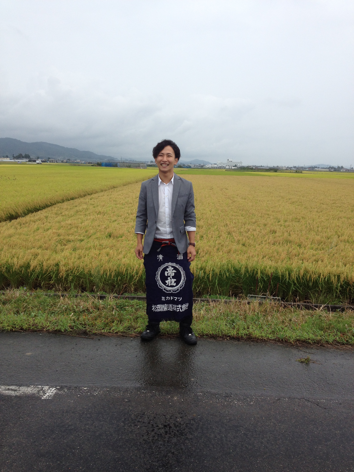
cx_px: 177
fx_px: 477
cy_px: 236
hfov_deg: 40.7
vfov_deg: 52.6
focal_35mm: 35
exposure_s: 1/690
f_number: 2.4
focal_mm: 4.28
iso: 50
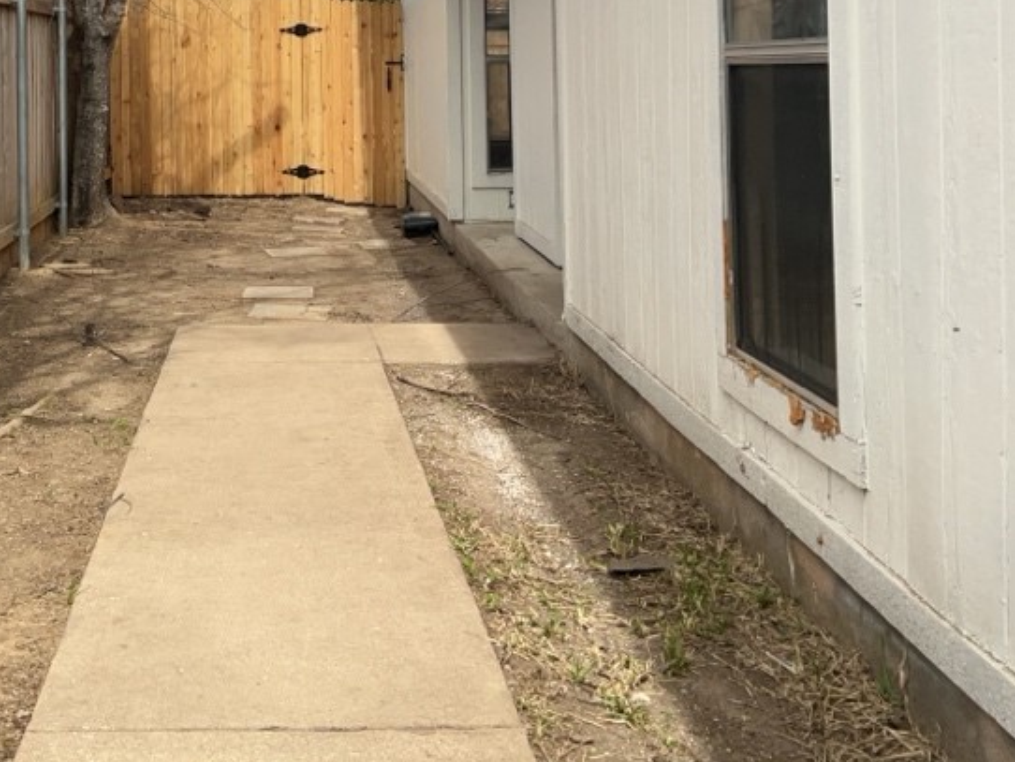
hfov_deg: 36.7
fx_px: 1496
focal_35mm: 51
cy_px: 58
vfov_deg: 27.4
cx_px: 277
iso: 25
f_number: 1.8
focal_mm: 3
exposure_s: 1/1144
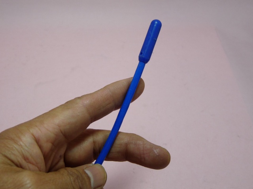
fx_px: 322
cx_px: 126
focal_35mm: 44
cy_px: 94
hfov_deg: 42.9
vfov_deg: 32.9
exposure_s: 1/60
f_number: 3
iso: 100
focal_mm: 7.8
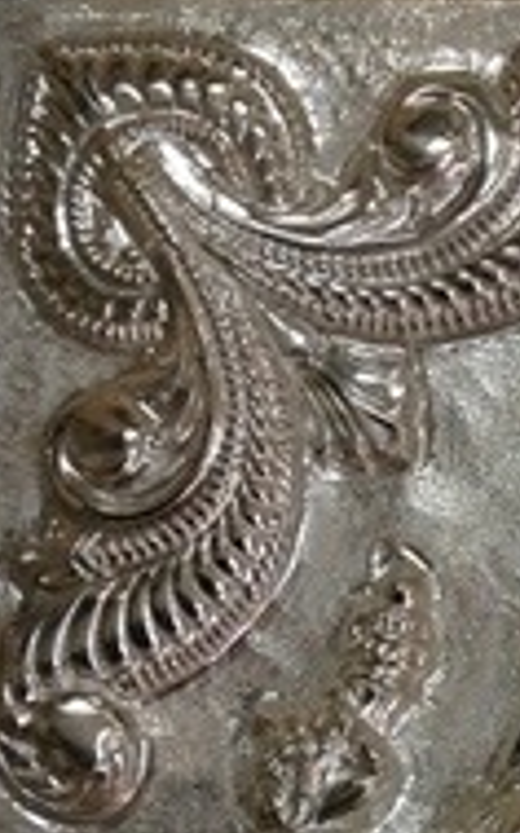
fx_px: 2224
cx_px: 793
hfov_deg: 12.6
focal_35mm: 98
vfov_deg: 20.1
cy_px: 948
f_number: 2.4
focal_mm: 4.28
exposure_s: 1/15
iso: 80
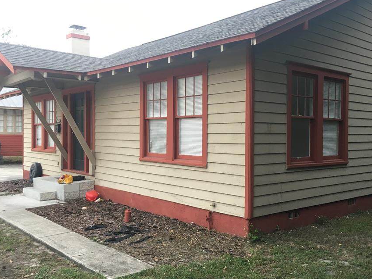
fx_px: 376
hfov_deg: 52.6
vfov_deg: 40.7
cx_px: 185
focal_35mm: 35
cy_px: 143
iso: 64
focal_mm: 4.15
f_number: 2.2
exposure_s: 1/30
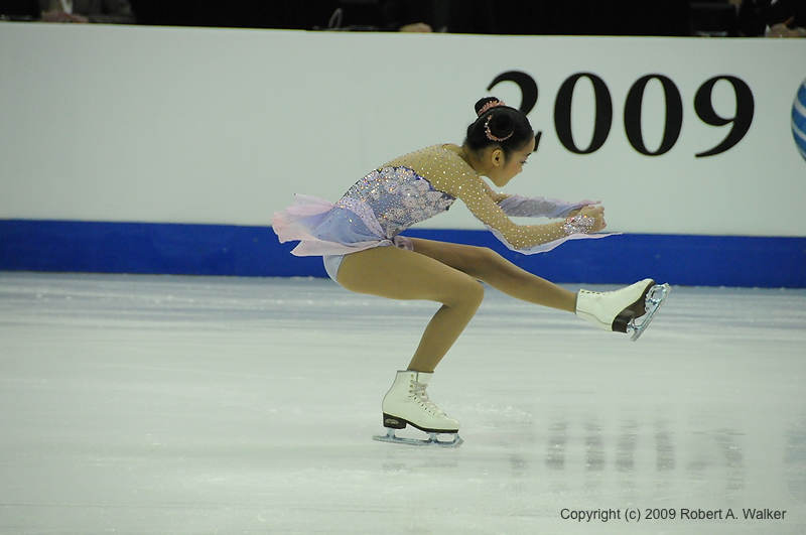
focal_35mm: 300
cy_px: 268
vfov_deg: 4.6
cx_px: 403
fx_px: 6707
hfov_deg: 6.9
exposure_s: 1/1250
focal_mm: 200
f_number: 5.6
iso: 3200
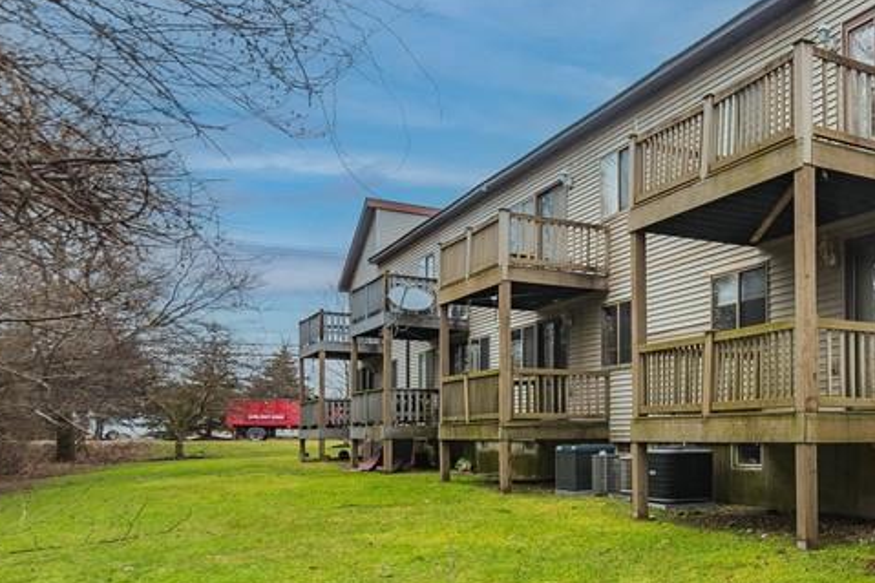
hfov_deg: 45.5
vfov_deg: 38.8
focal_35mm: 34
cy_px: 259
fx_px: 826
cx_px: 906
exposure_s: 1/125
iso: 100
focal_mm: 10
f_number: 5.6
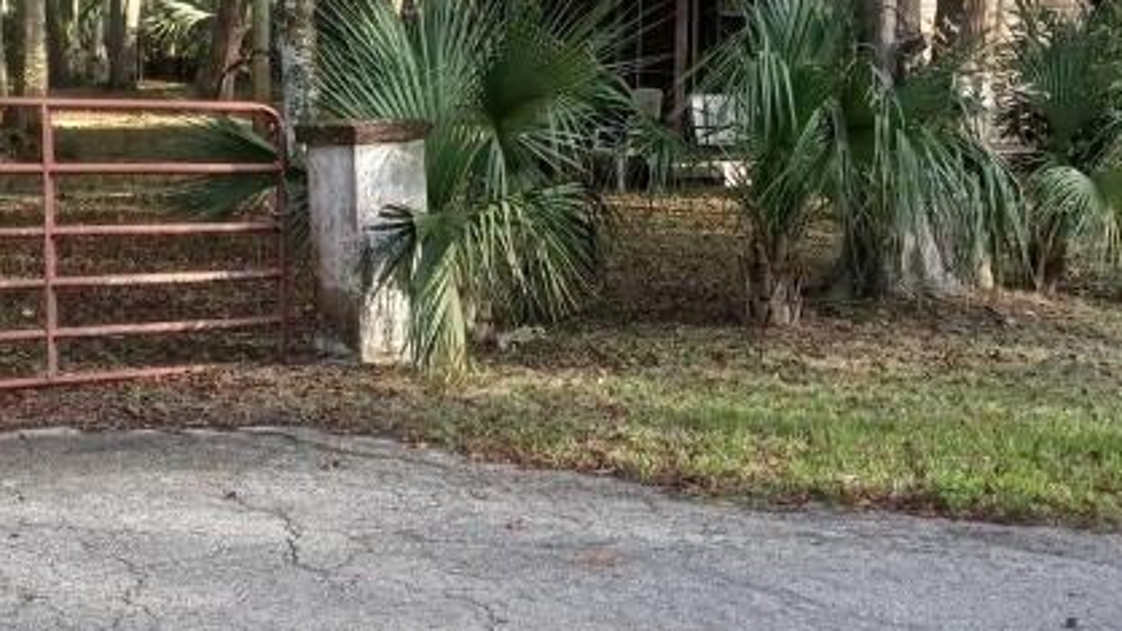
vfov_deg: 16.7
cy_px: 193
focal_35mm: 72
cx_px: 553
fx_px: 2142
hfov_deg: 29.4
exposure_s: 1/163
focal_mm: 3.94
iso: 40
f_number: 1.8
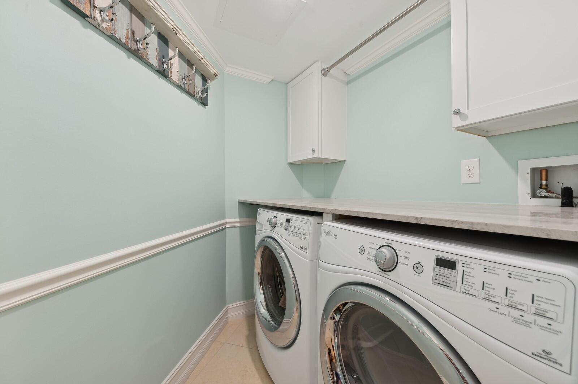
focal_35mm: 14
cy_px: 192
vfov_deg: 81.1
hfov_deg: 104.3
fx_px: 225
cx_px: 289
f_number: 8
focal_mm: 14
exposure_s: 1/2.5
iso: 100
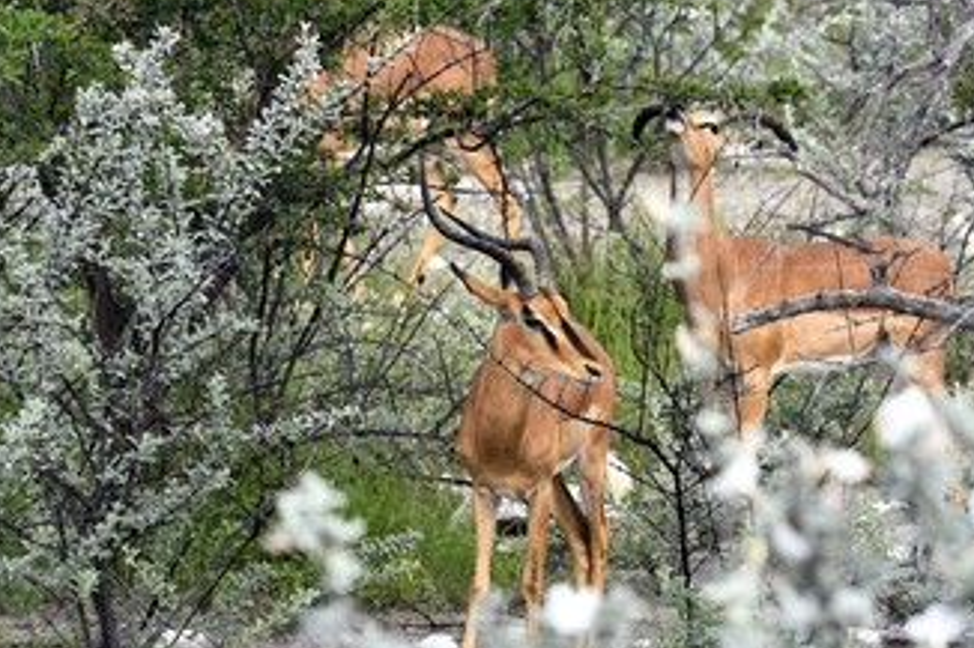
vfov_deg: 3.8
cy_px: 323
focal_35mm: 361
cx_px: 565
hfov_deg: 5.7
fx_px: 9762
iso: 400
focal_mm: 280
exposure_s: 1/500
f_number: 8
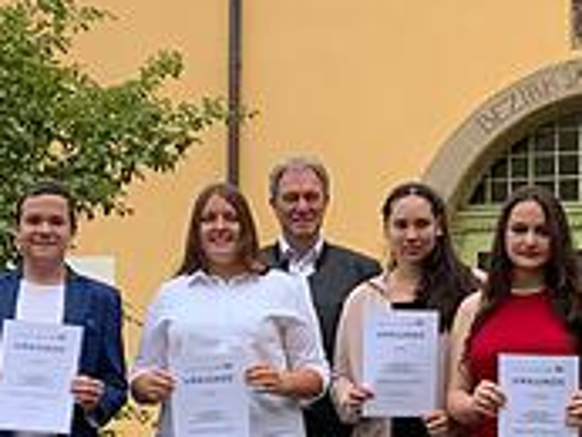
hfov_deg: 32.5
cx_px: 377
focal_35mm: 59
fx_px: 993
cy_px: 424
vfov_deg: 23.9
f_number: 1.8
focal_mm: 3
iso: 16
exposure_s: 1/294
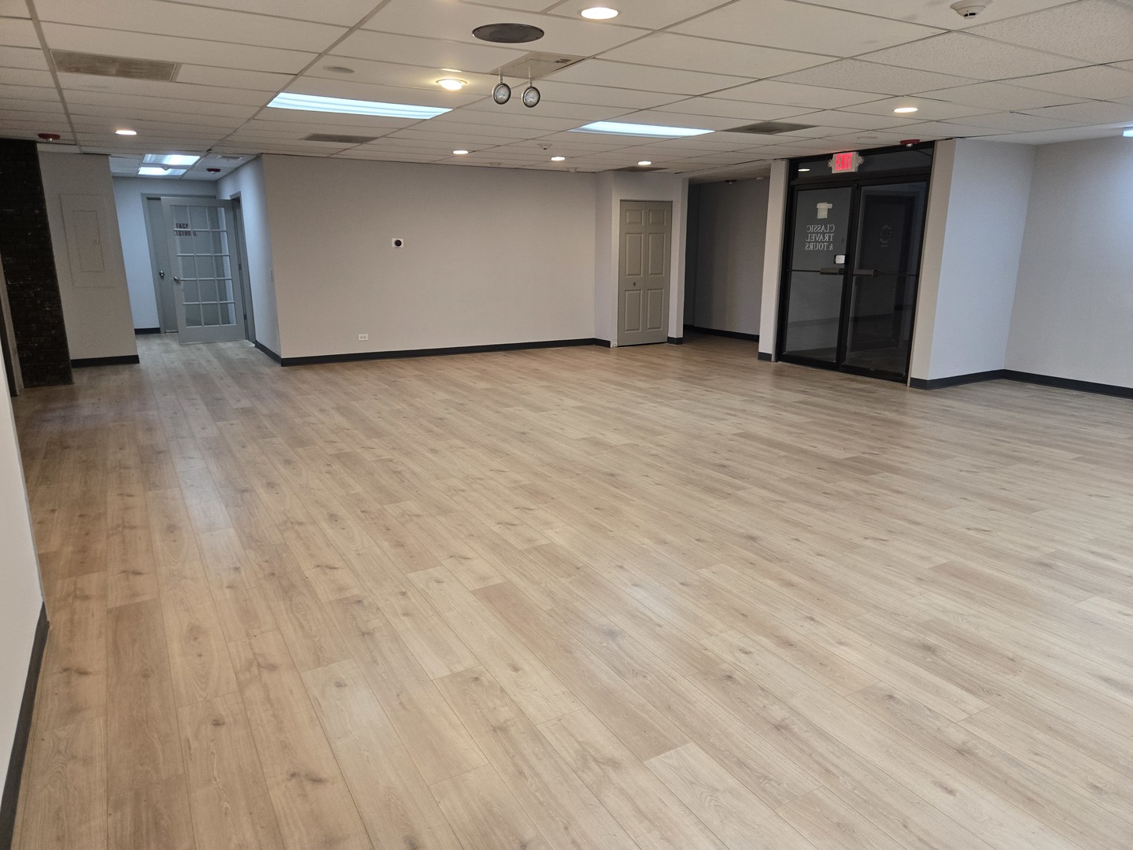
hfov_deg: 73.9
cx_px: 566
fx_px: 753
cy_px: 425
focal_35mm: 23
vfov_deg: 58.9
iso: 200
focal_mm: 5.4
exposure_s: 1/120
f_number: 1.8
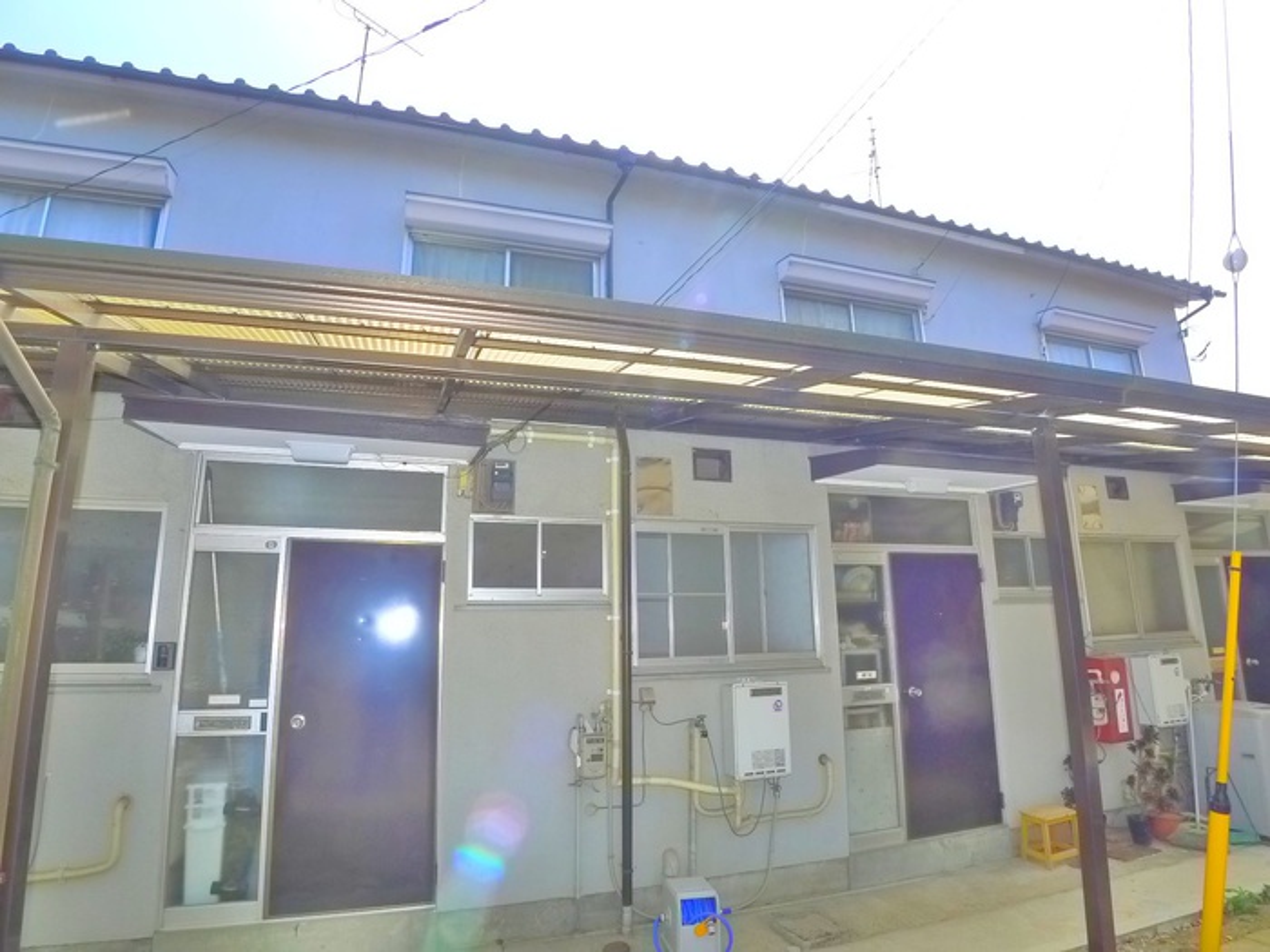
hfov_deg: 71.6
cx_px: 635
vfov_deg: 56.8
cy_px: 476
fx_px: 881
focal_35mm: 24
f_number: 4
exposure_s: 1/400
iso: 400
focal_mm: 5.1
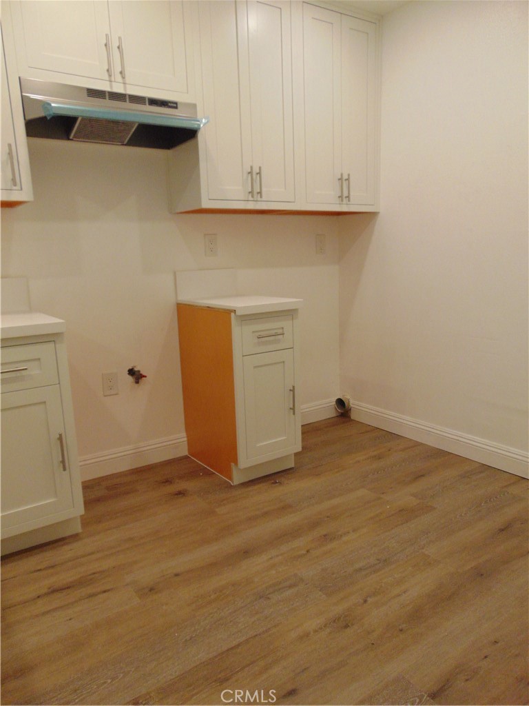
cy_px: 353
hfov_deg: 54.9
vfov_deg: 69.4
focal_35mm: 25
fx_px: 509
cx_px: 264
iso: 250
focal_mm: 4.5
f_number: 3
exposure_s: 1/100
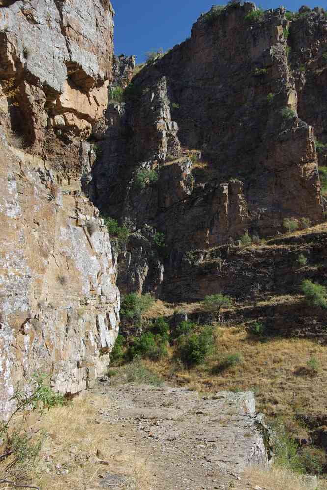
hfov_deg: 31.2
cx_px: 164
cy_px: 245
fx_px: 586
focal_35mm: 43
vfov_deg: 45.4
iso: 200
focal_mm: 29.4
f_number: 10
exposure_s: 1/60
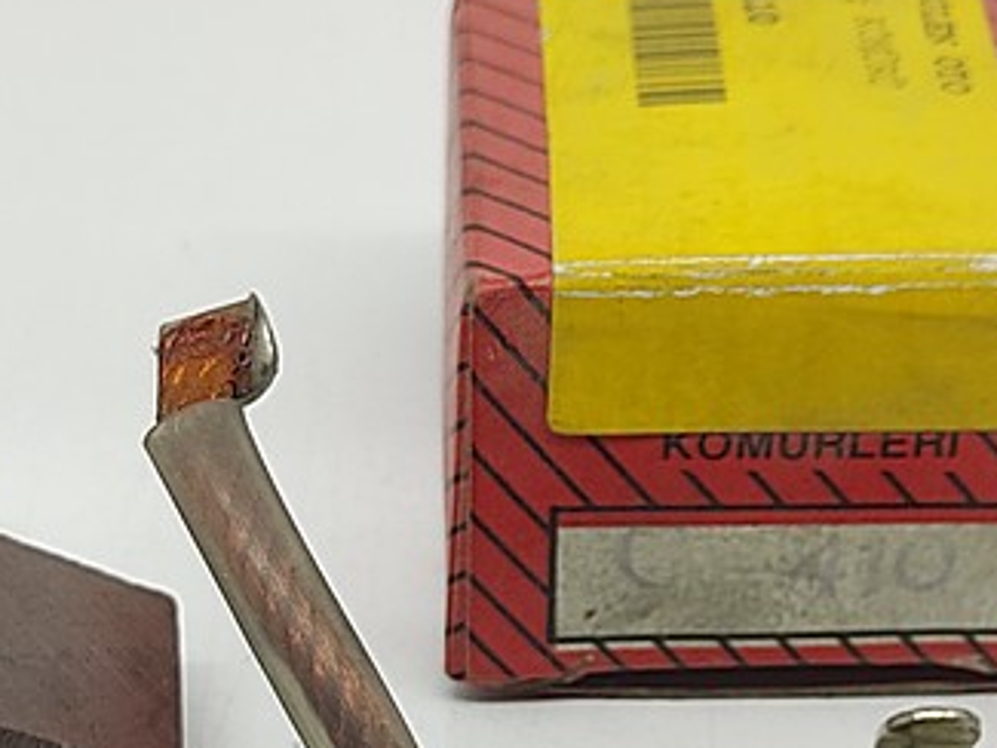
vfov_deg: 13.9
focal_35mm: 104
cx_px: 436
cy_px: 817
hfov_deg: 18.9
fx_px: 2996
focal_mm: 4.74
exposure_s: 1/100
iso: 138
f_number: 1.79
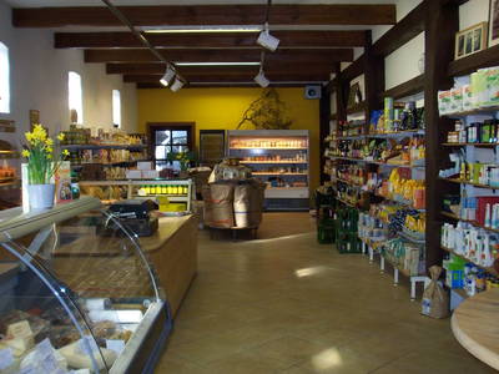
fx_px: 548
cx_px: 250
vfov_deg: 37.7
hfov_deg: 49.0
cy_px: 187
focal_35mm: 38
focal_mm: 6.3
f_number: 3.9
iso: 200
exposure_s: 1/60
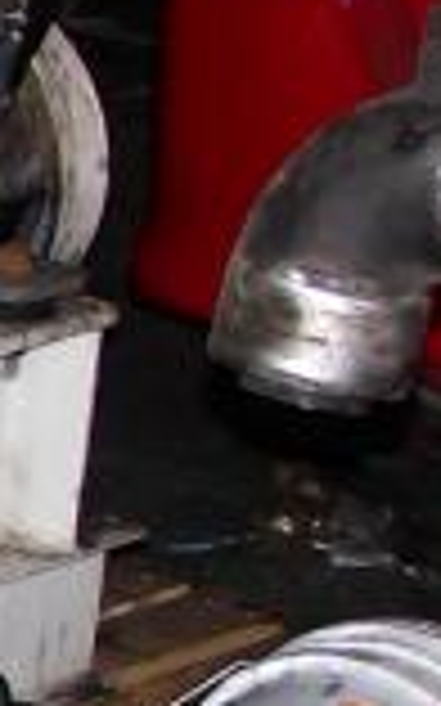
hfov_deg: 4.8
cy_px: 299
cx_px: -986
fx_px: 4966
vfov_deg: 8.1
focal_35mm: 258
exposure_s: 1/60
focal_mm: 9.3
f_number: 3.2
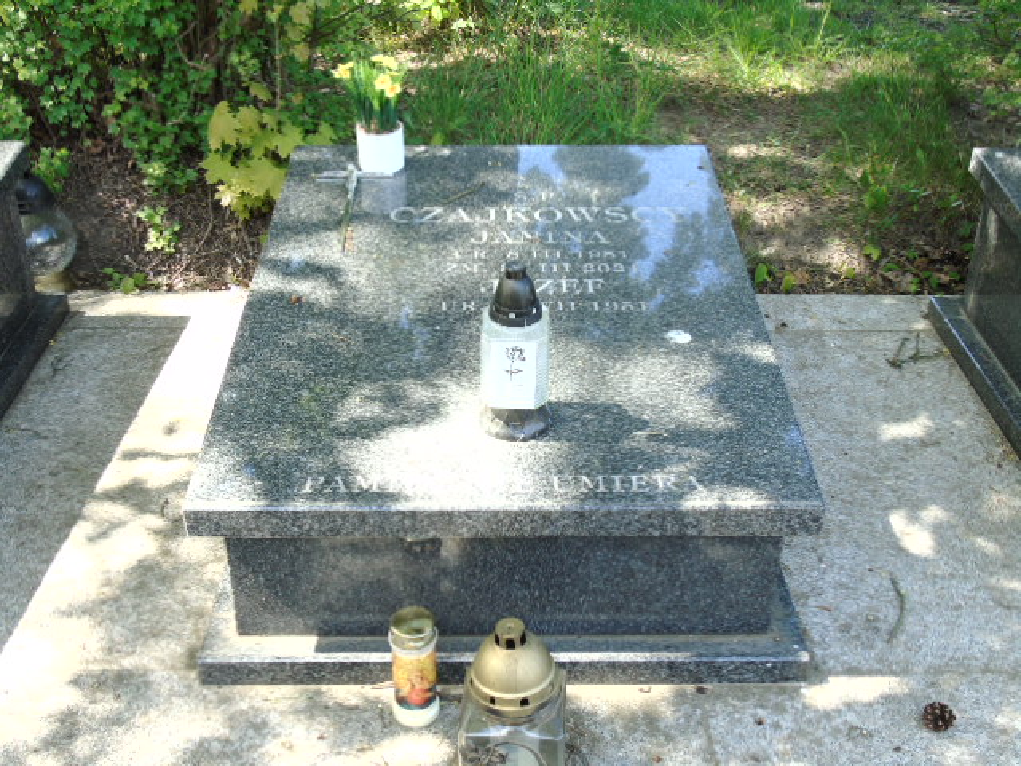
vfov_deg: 36.0
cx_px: 510
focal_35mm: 40
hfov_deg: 46.8
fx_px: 1180
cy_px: 383
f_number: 3.9
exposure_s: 1/60
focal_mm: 7.1
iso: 80
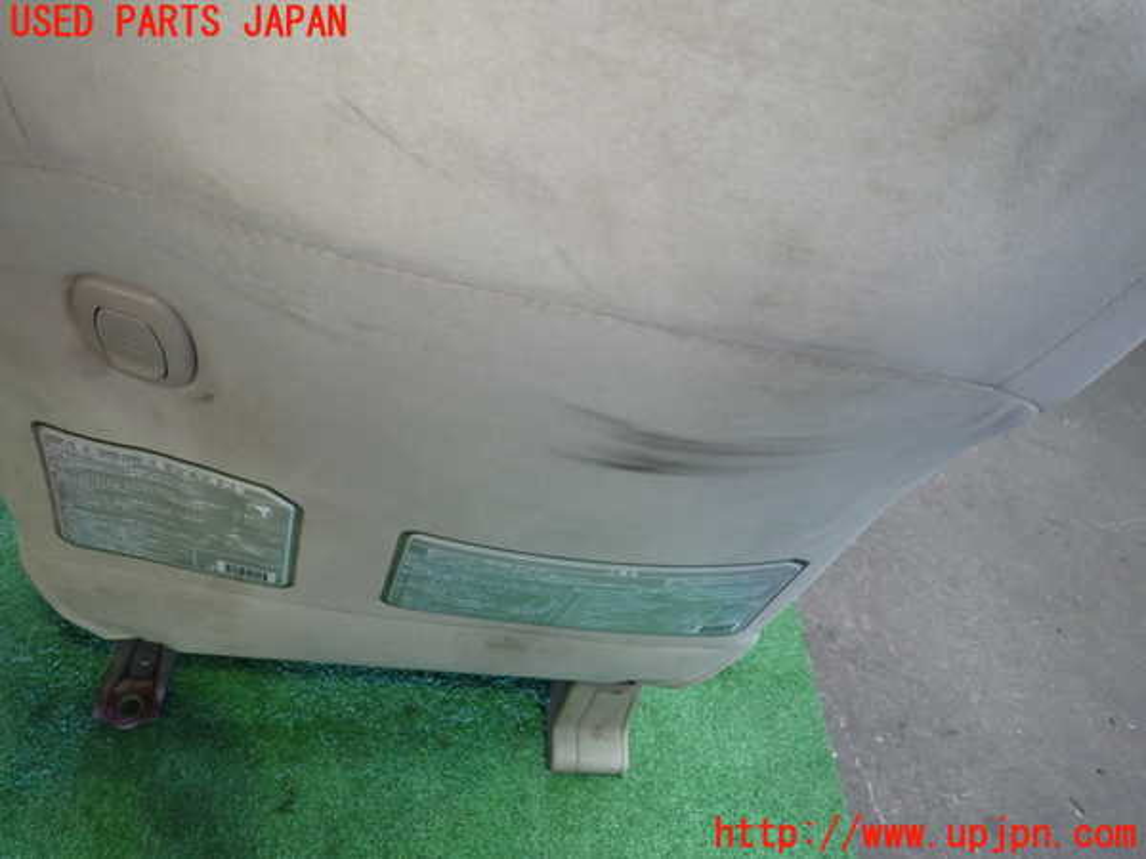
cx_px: 573
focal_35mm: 25
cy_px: 430
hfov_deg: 69.4
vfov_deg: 54.9
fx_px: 828
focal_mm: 4.5
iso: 200
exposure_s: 1/30
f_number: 2
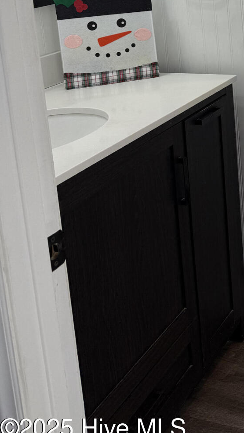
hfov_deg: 20.4
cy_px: 29
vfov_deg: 36.3
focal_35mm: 53
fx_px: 610
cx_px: 328
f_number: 1.78
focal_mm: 6.76
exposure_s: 1/170
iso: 80
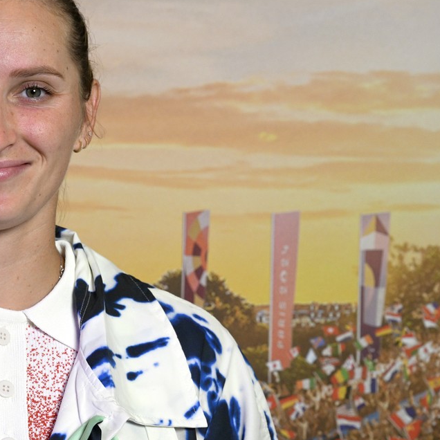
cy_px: 214
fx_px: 1884
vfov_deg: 13.3
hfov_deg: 13.2
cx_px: 23
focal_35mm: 131
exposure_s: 1/400
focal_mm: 70
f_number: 5.6
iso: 1600
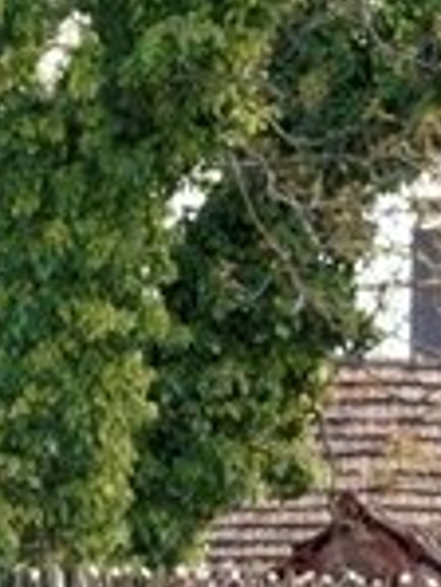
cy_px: 1274
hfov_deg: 2.1
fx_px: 11958
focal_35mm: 705
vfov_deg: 2.8
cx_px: 764
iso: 100
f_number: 4
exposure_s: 1/400
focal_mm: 39.42
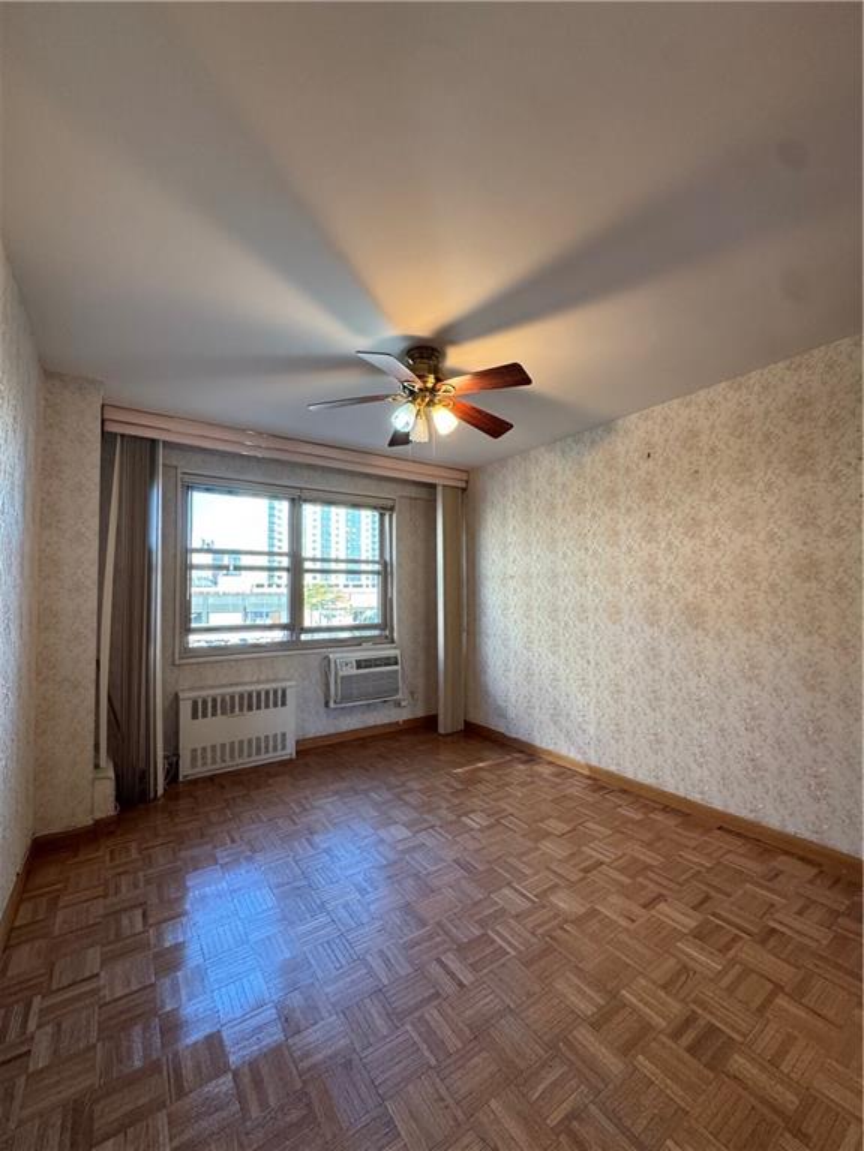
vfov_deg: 102.1
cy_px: 576
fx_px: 466
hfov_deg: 85.7
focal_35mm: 14
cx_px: 432
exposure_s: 1/120
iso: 320
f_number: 2.2
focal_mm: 2.22
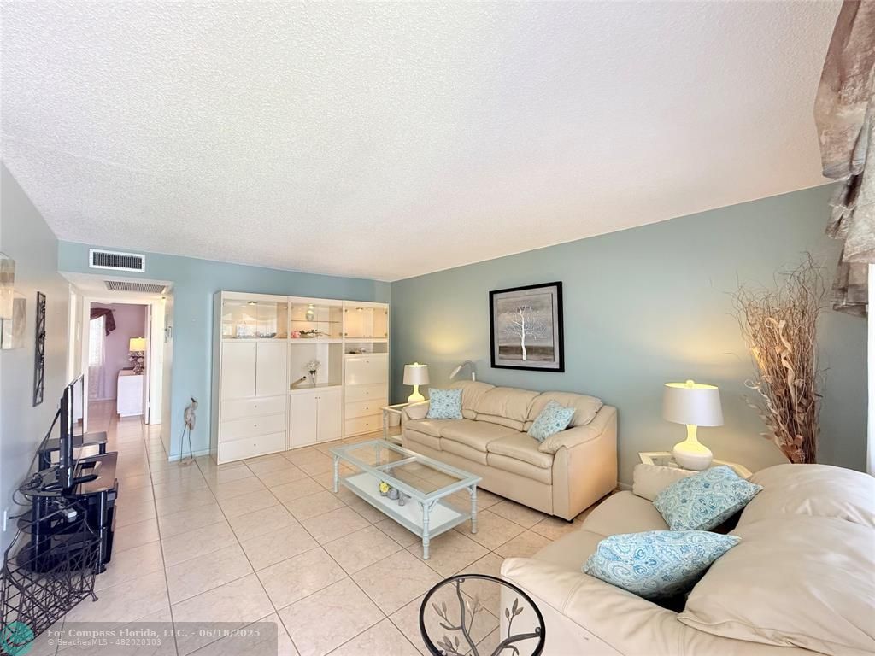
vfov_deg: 85.7
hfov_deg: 102.1
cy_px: 328
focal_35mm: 14
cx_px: 438
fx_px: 354
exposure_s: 1/120
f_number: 2.2
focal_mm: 2.22
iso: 320
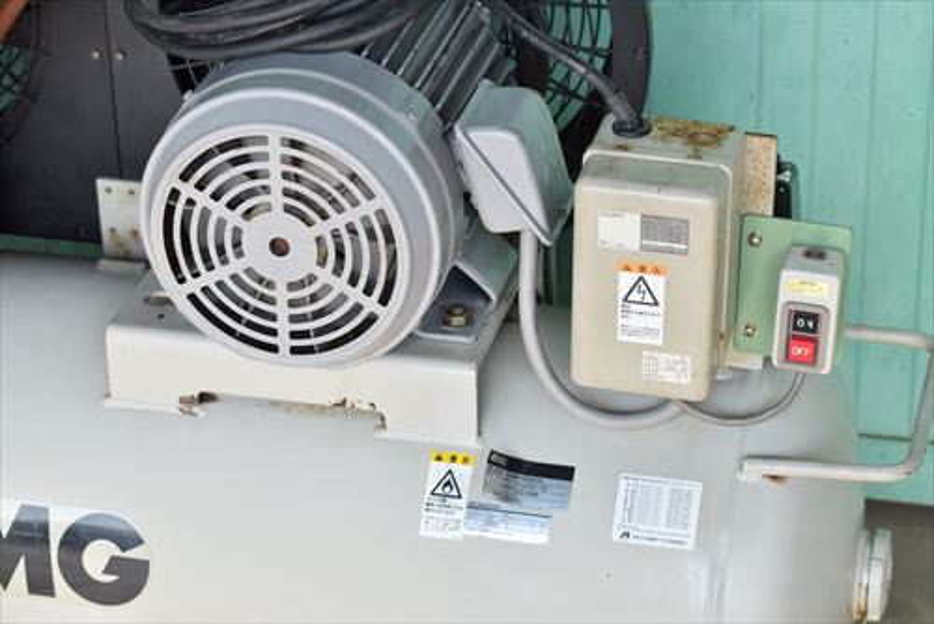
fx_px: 2414
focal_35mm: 93
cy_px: 312
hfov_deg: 21.9
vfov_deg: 14.7
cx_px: 467
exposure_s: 1/1600
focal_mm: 62
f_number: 6.3
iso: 1250
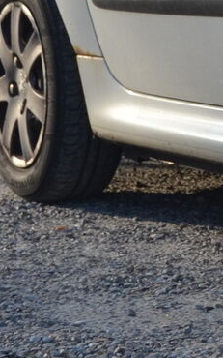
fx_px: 2316
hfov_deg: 5.1
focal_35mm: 238
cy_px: -60
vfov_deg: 8.7
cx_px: 736
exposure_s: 1/200
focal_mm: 30
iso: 100
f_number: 7.1
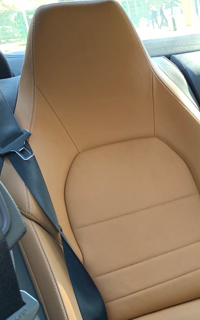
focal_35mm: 59
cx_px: 312
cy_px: 210
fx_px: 514
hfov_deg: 19.0
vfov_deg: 34.3
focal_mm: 4.25
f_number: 1.8
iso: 250
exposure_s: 1/60
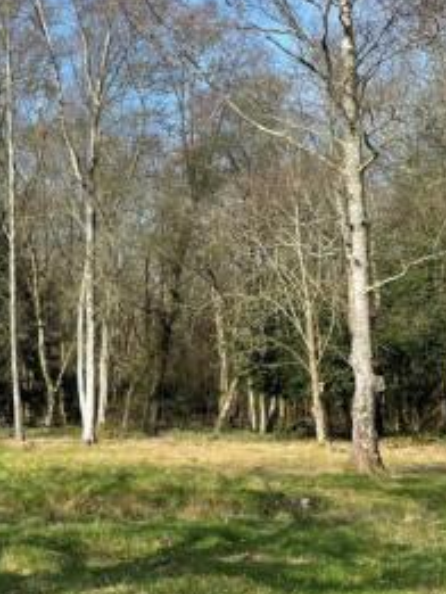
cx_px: 72
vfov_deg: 33.2
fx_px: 996
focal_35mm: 58
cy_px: 270
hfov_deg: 24.7
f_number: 1.6
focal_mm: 4.2
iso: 32
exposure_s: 1/1304
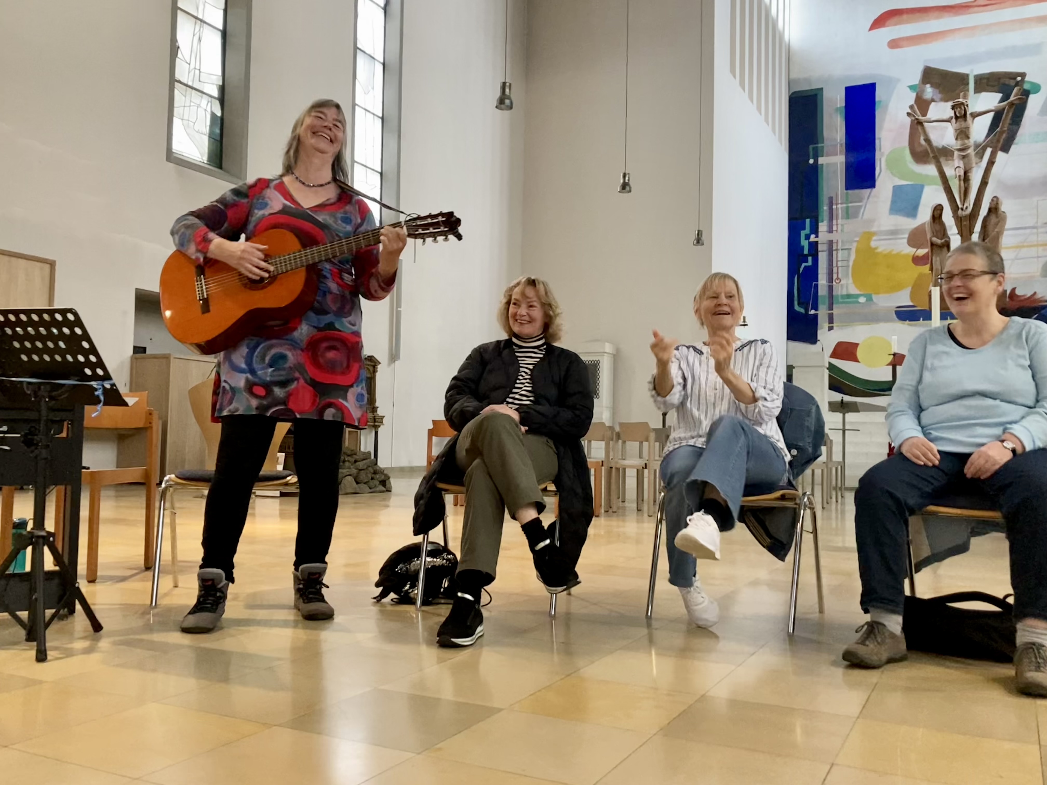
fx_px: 847
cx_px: 524
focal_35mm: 28
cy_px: 392
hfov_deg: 63.4
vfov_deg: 49.7
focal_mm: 3.99
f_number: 1.8
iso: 320
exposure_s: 1/33
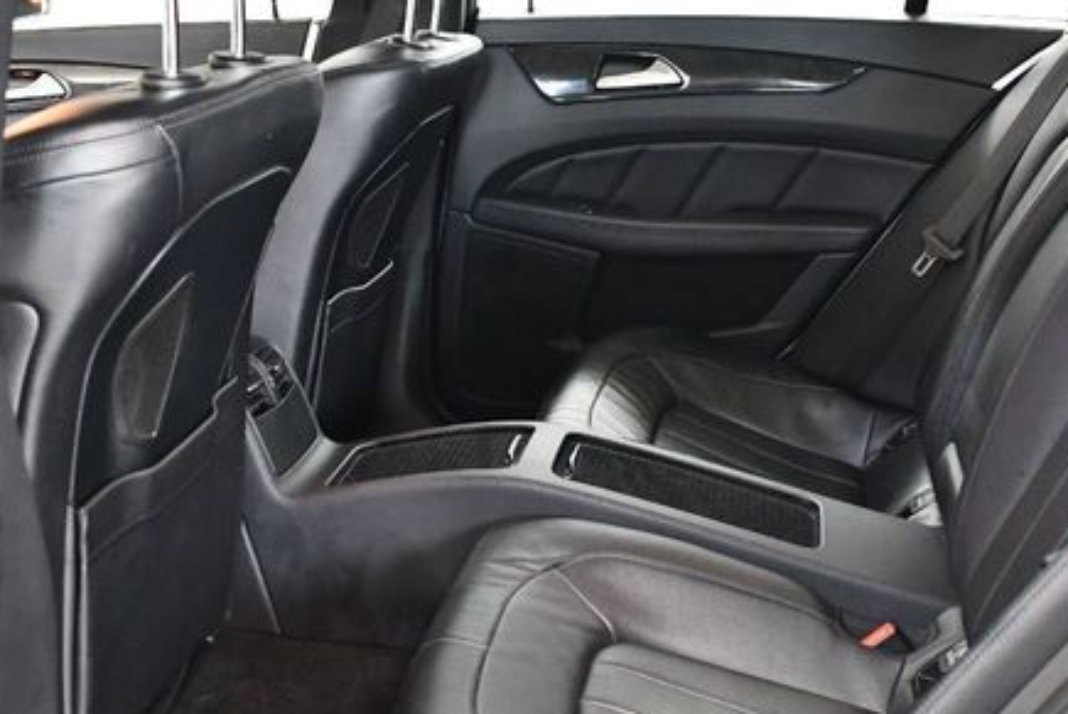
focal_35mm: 53
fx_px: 1574
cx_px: 631
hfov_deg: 37.4
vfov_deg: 25.4
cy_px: 482
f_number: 3.5
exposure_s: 1/80
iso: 3200
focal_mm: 18
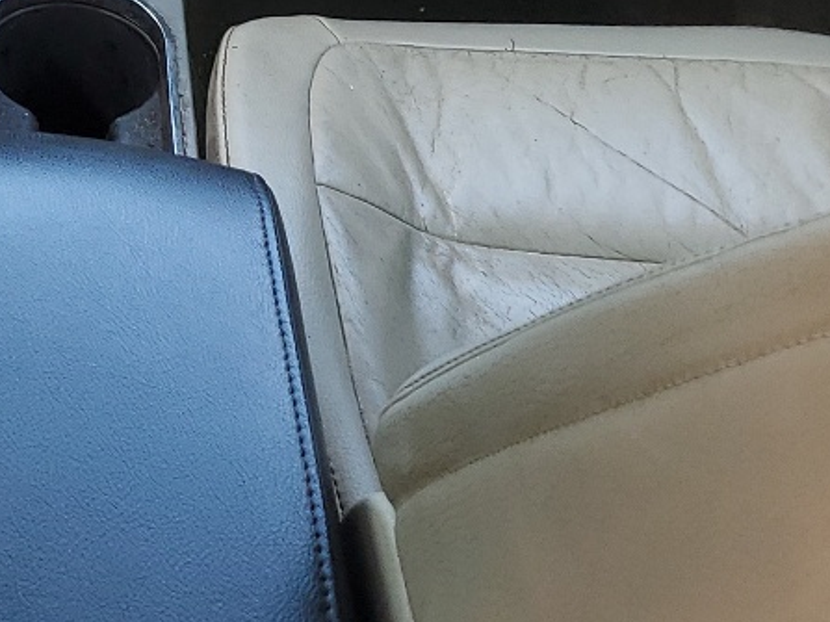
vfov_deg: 15.4
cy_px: -95
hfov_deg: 20.1
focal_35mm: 93
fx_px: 2229
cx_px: -82
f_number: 1.5
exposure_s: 1/152
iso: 50
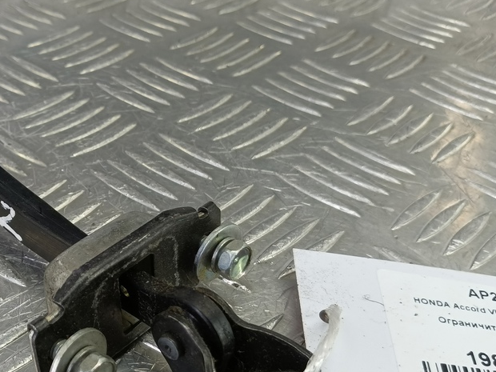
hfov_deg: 46.3
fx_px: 544
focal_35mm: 38
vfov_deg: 37.2
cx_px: 96
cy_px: 259
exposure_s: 1/50
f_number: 1.6
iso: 123
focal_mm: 4.11
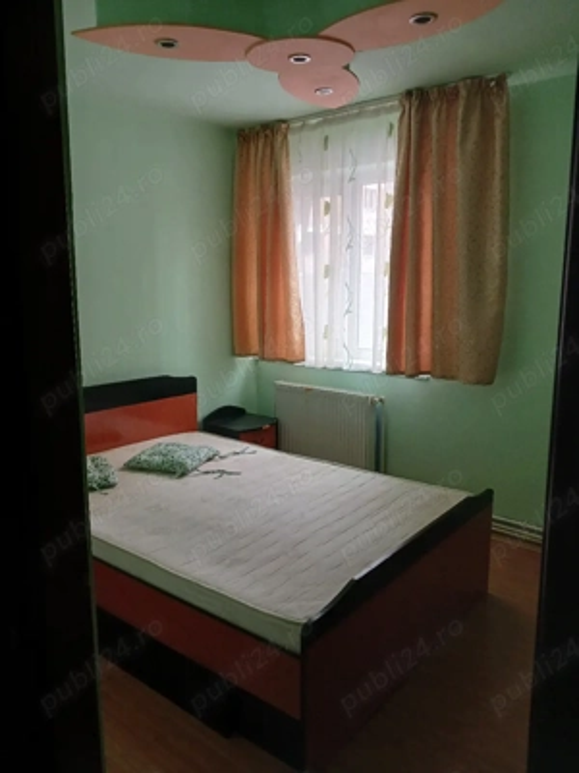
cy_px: 386
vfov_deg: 65.3
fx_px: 602
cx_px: 290
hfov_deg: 51.4
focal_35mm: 27
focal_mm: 4
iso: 100
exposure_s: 1/50.3
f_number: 1.8
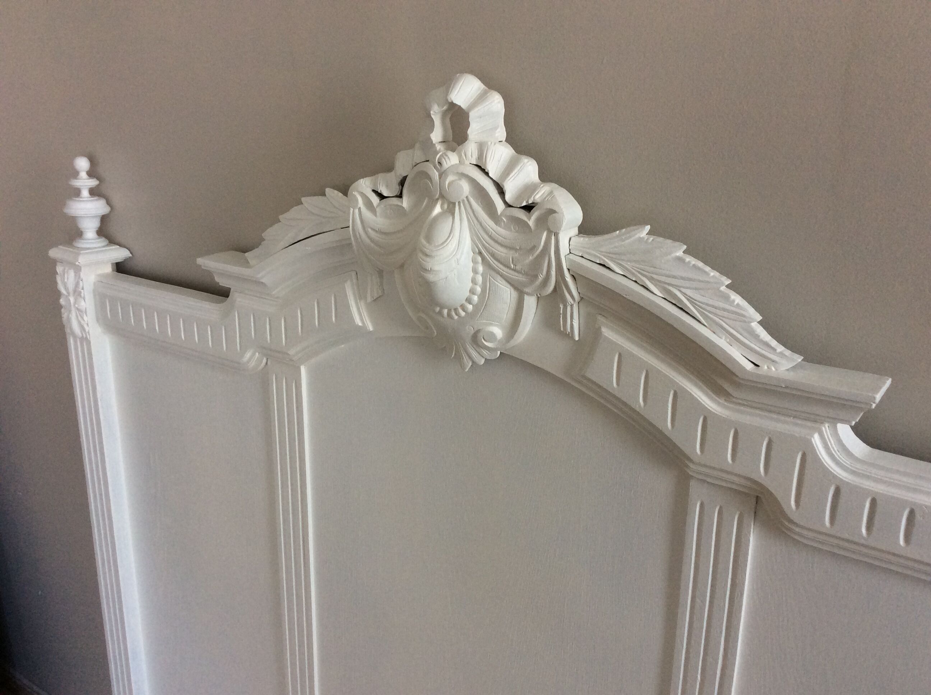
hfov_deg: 56.9
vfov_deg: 44.1
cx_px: 466
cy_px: 348
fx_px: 859
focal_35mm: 32
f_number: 2.4
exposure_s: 1/25
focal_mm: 3.3
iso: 64
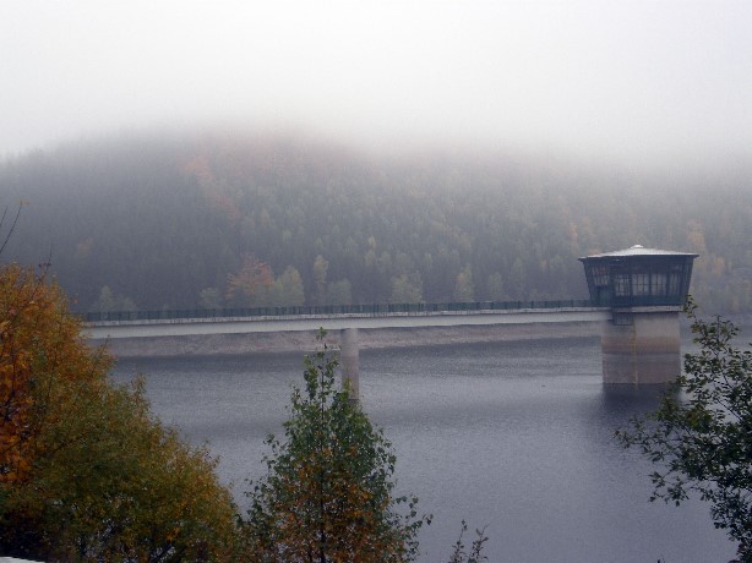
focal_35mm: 62
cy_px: 282
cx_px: 376
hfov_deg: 31.2
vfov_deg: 23.6
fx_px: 1346
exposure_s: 1/80
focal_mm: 10.3
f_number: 4.2
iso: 64
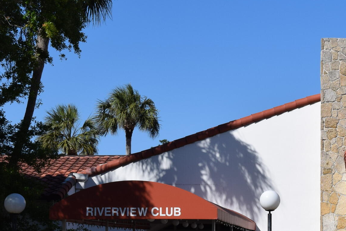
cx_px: 391
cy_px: 225
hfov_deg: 17.4
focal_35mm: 113
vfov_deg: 12.0
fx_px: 1089
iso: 200
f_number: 11
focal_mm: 29
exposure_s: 1/500
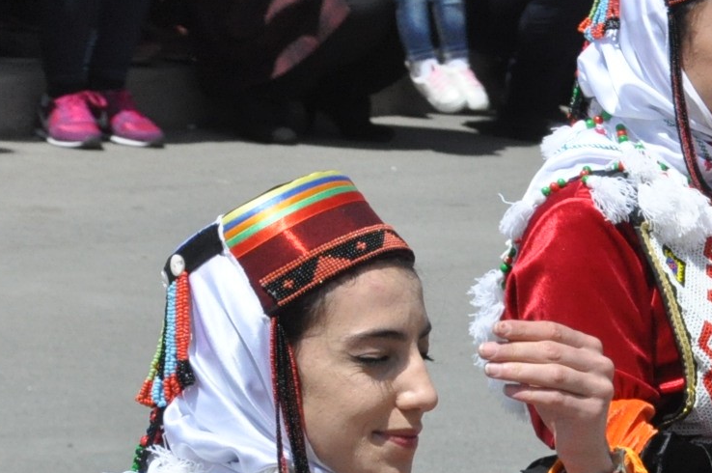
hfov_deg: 4.5
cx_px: 897
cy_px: 505
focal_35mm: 457
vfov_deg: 3.0
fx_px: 9035
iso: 1600
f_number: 13
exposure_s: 1/2500
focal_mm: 105
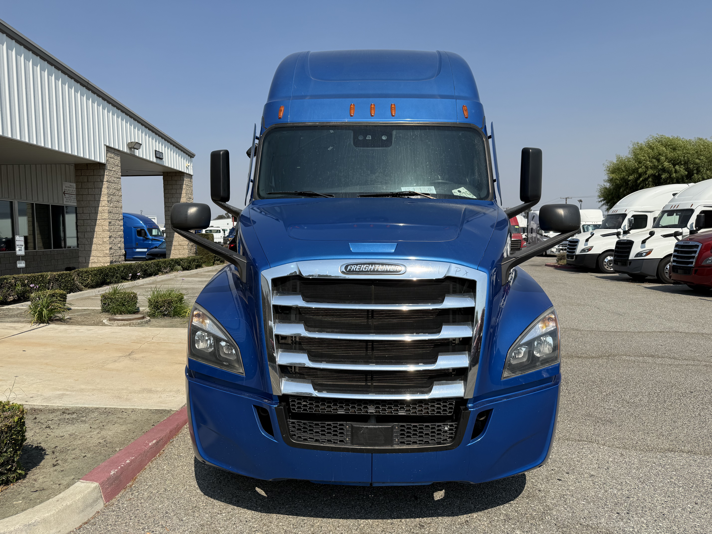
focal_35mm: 24
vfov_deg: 56.8
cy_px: 267
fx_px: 494
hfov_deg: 71.6
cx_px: 356
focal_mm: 6.76
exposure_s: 1/5319
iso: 80
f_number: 1.78
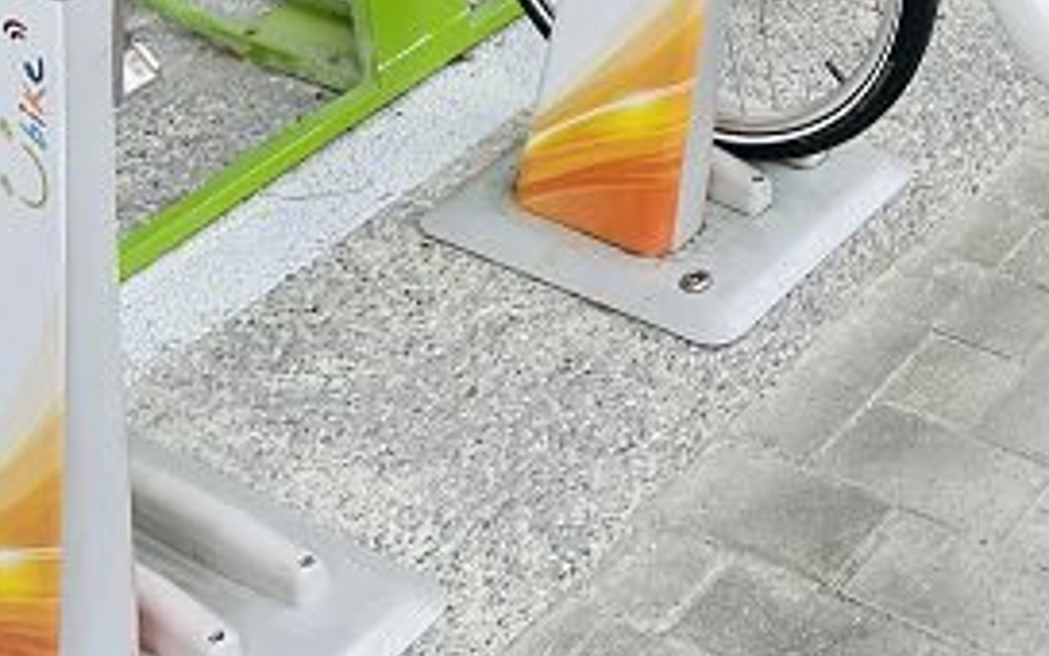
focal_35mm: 81
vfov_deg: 14.5
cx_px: 1273
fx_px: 2316
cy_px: -463
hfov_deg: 23.3
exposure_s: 1/370
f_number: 1.8
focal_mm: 4.25
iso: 32
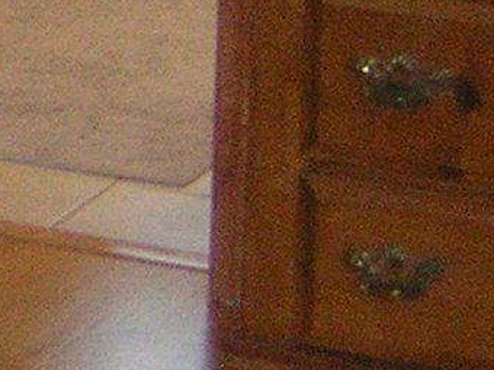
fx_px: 3425
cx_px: -565
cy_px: -440
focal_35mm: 240
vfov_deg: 6.0
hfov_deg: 7.8
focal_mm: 6.6
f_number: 3.1
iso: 189
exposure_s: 1/60.1
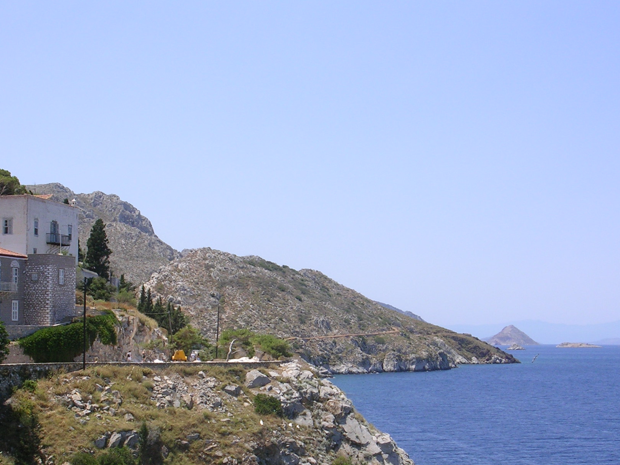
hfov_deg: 27.4
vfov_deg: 20.7
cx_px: 331
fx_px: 1272
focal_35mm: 71
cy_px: 291
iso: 50
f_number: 6.6
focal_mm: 8.5
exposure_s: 1/238
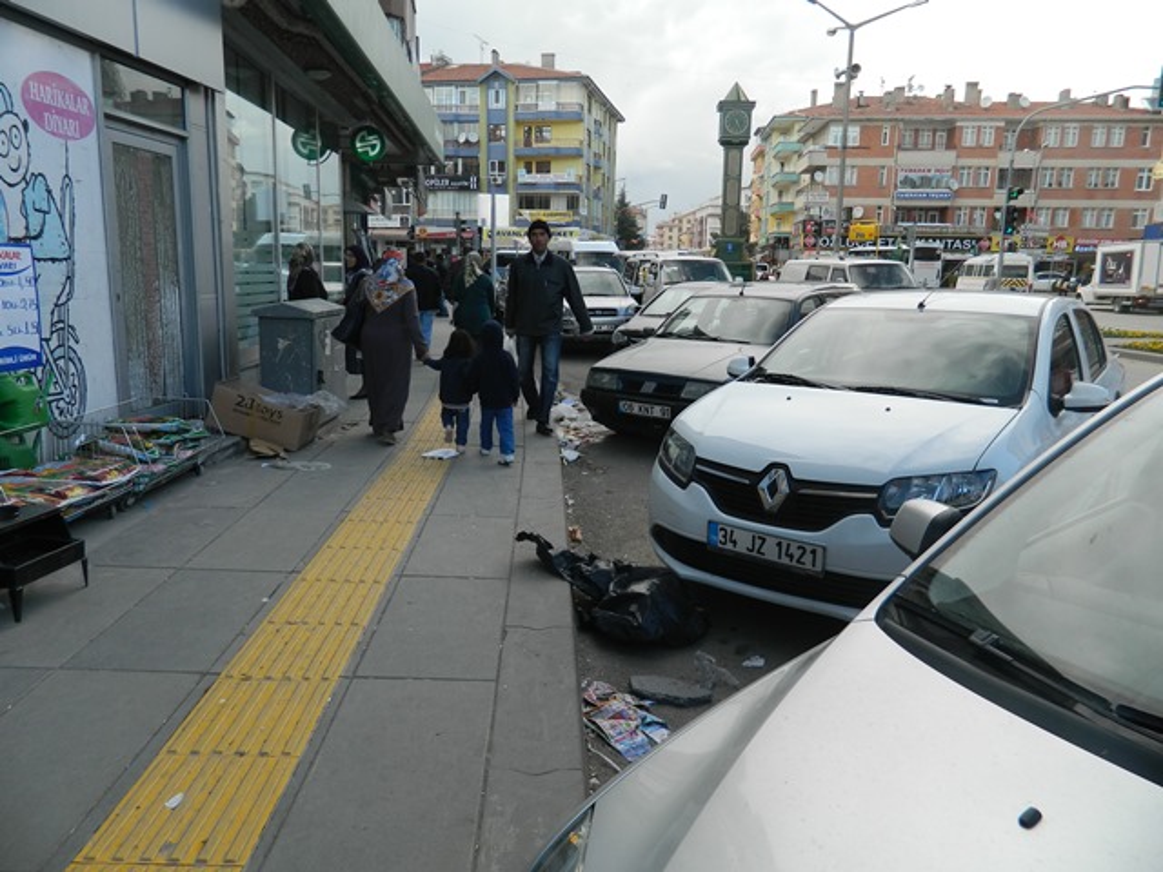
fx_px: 840
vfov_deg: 54.9
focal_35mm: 25
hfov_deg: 69.4
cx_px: 582
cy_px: 436
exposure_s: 1/160
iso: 80
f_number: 3.1
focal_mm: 4.5
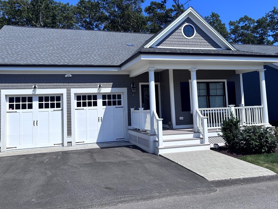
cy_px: 81
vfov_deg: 42.7
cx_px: 146
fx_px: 265
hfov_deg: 55.3
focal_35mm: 33
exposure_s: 1/4630
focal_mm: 5.96
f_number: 1.6
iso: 50
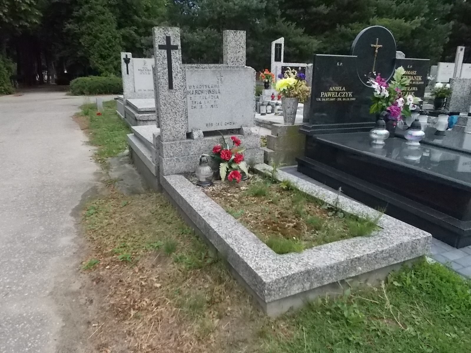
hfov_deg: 67.3
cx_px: 236
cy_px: 176
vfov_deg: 53.1
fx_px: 354
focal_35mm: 26
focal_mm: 4.6
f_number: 8
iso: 400
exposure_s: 1/400
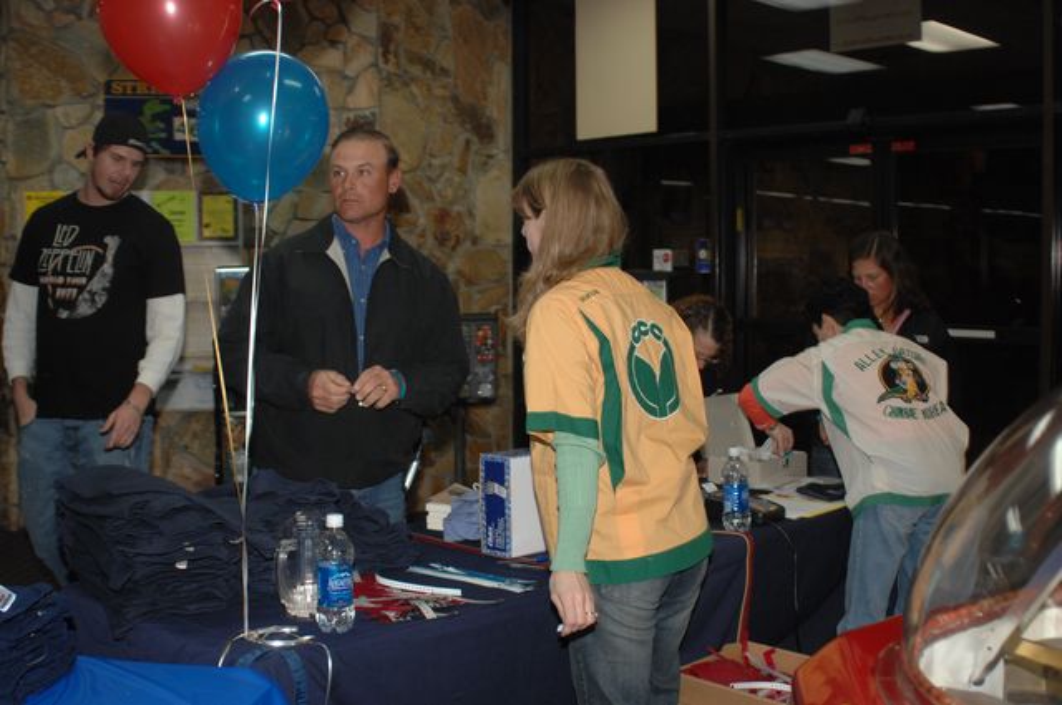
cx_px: 531
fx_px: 1237
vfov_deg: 31.8
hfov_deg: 46.5
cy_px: 352
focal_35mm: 42
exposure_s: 1/125
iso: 400
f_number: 3.5
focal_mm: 28
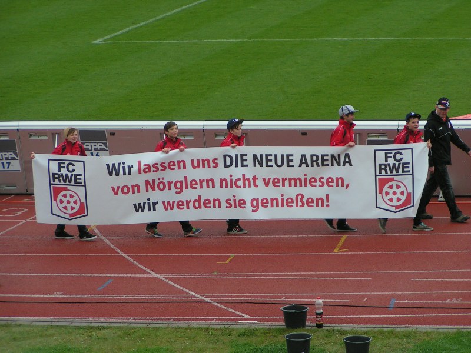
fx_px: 2231
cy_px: 176
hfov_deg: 12.0
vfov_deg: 9.1
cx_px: 236
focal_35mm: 164
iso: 64
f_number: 3.5
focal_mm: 25.1
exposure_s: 1/250
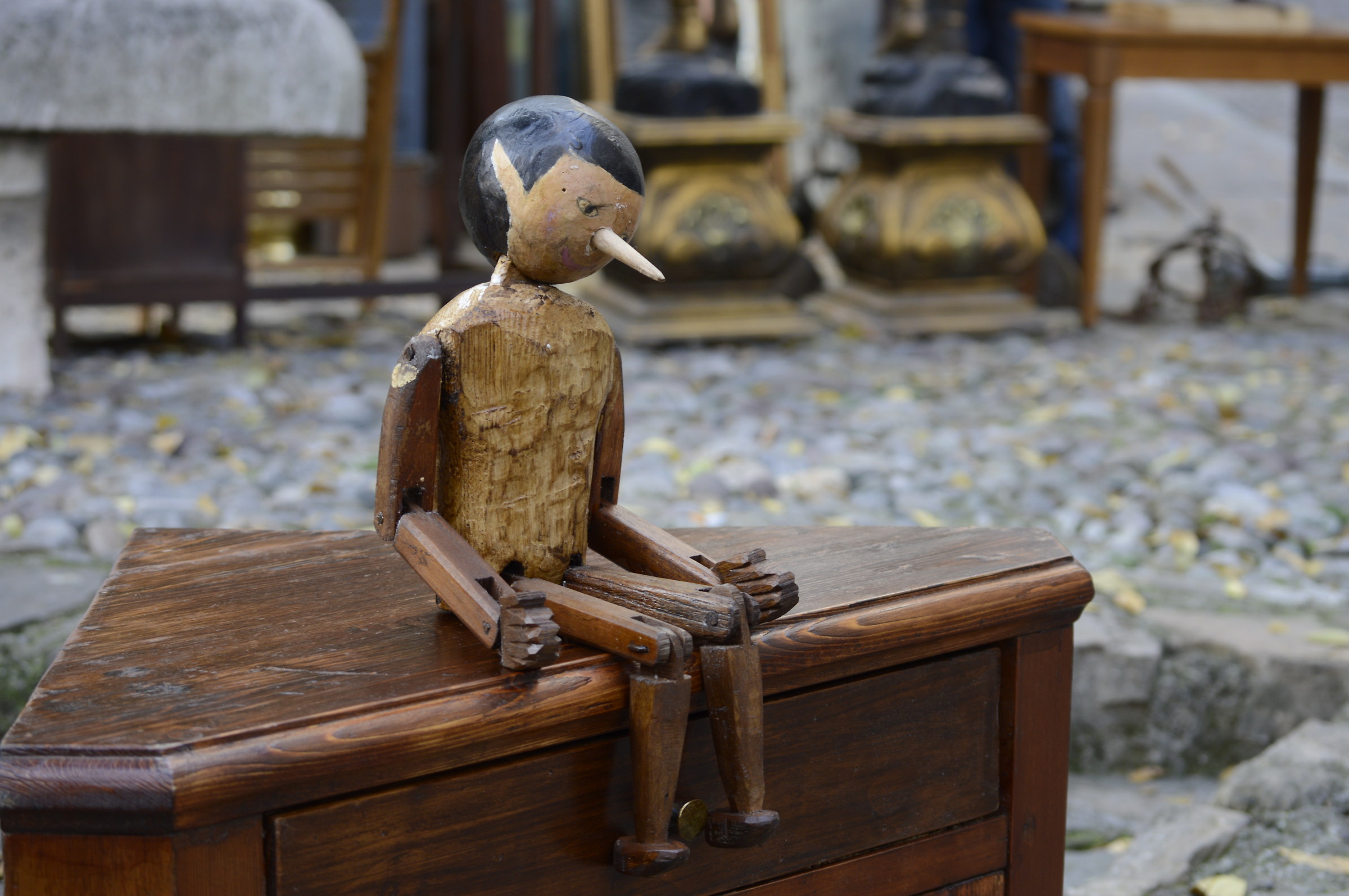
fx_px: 3088
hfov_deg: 24.6
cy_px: 448
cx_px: 674
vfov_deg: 16.5
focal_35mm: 82
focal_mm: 55
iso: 200
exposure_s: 1/30
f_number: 5.6
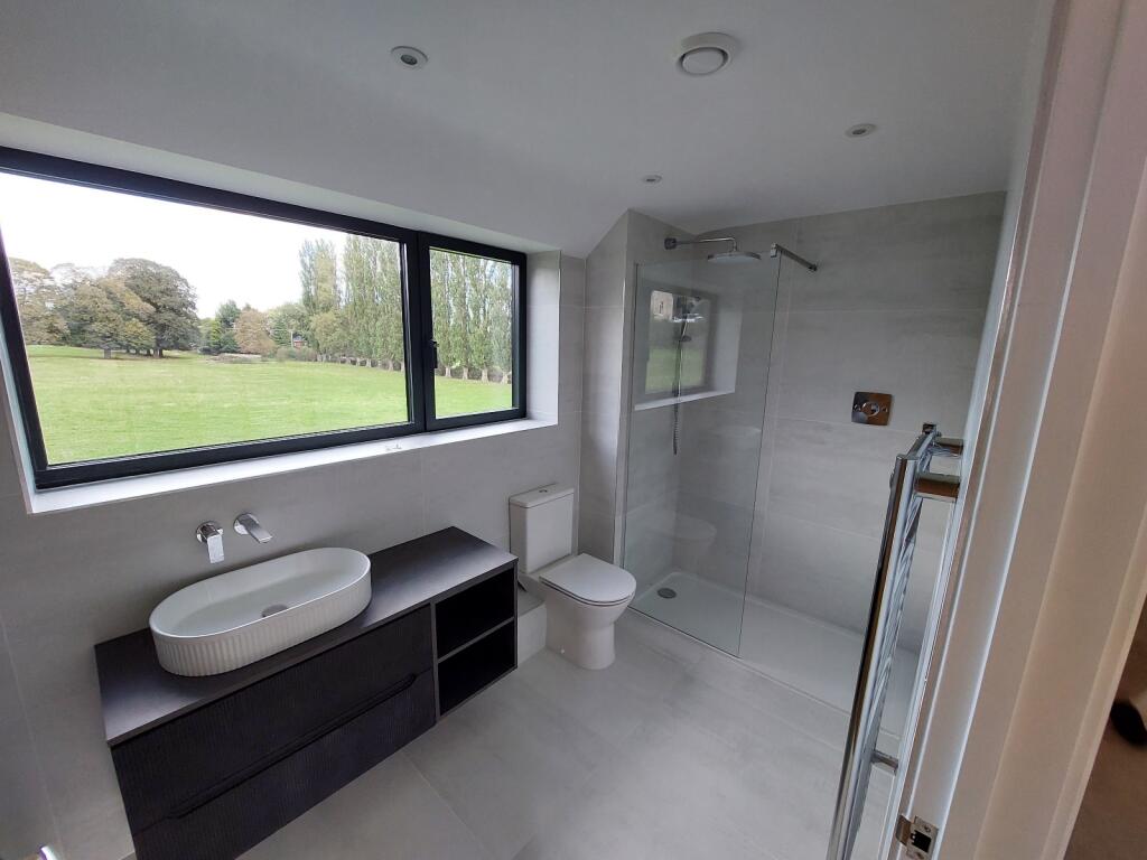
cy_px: 430
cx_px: 574
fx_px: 431
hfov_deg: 106.2
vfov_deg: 89.9
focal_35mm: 13
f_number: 2.2
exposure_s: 1/100
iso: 80
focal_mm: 1.74
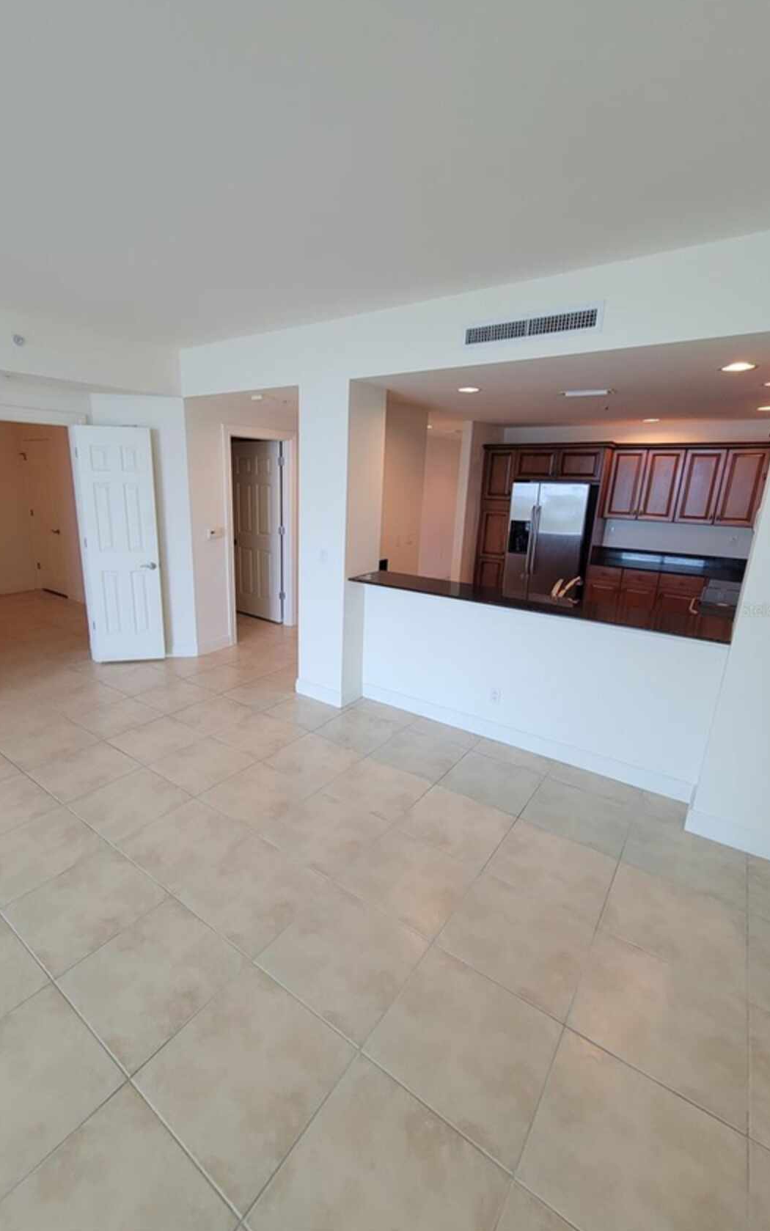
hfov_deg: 78.4
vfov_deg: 105.3
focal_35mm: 14
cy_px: 609
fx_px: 470
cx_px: 345
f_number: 2.2
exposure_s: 1/60
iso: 100
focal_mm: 2.2
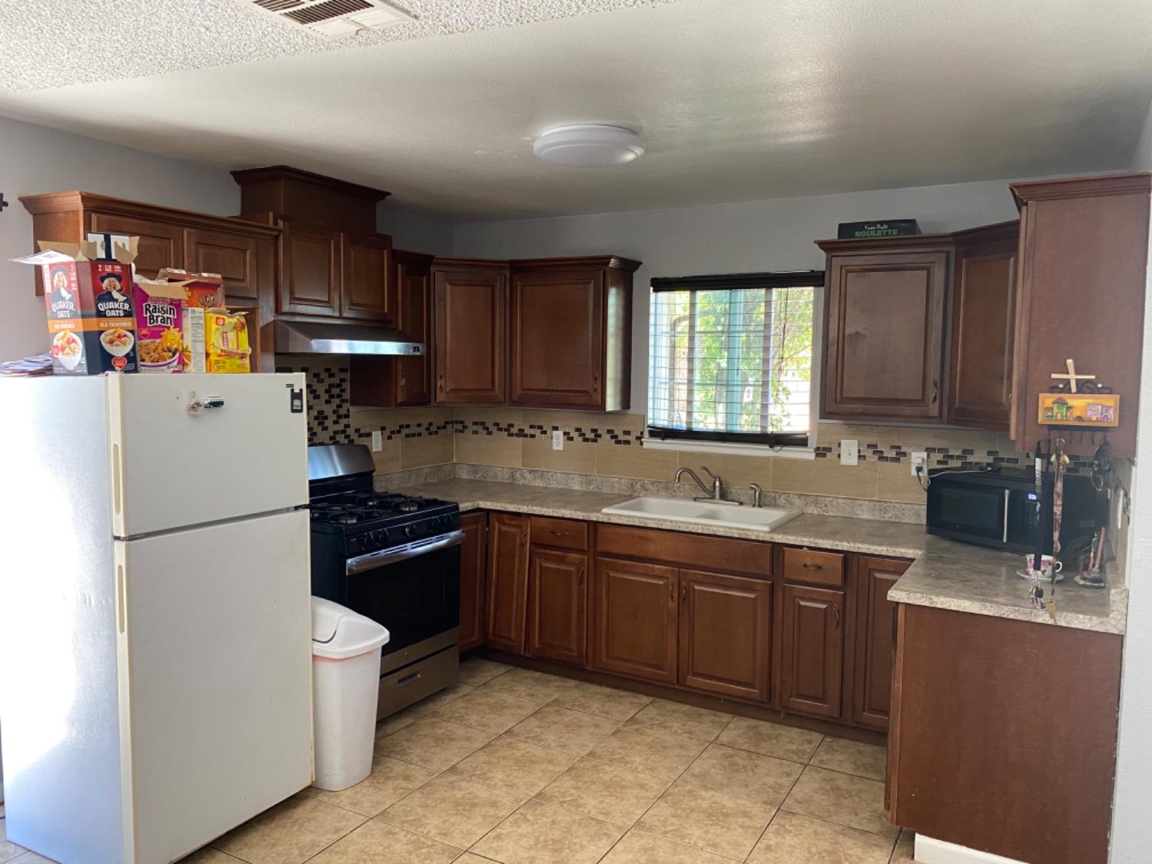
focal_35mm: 26
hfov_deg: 67.3
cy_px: 432
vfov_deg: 53.1
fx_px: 865
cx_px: 576
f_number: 1.8
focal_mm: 4.25
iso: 125
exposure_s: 1/60
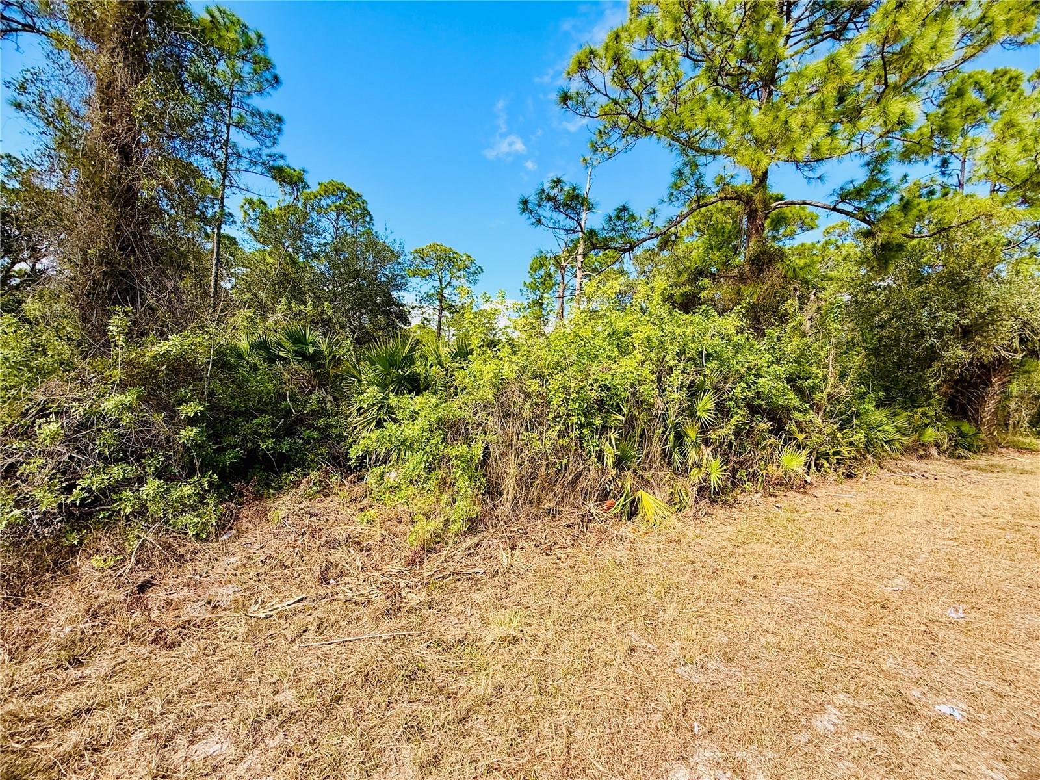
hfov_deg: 102.1
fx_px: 421
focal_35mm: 14
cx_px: 520
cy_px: 390
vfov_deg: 85.7
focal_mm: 2.22
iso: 40
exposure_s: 1/726
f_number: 2.2
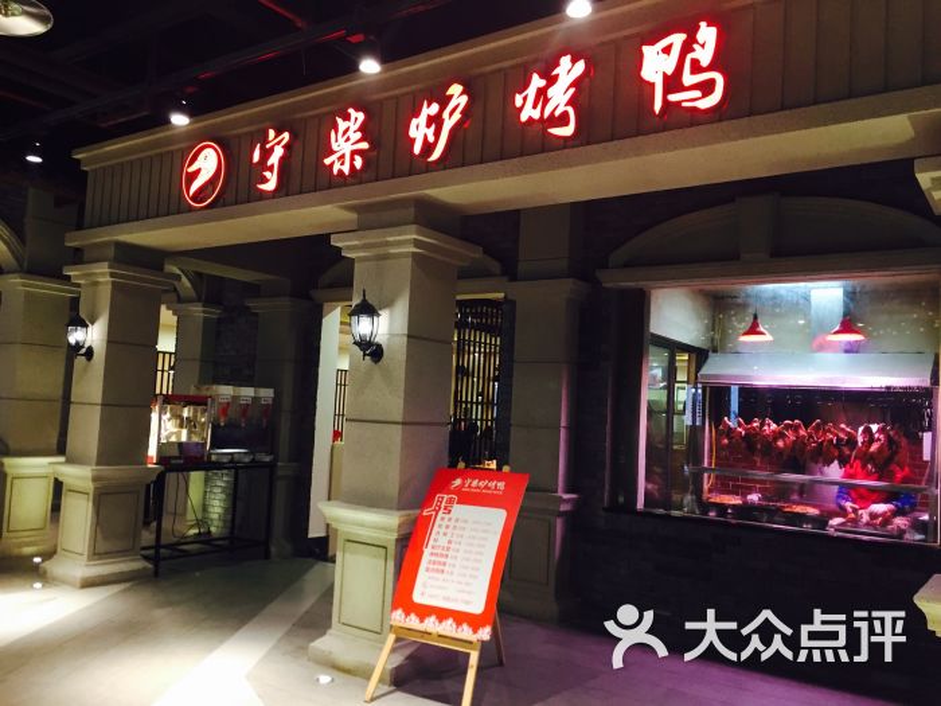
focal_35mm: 29
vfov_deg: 48.2
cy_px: 353
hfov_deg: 61.7
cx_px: 470
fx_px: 788
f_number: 2.2
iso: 160
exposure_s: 1/33
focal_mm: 4.15
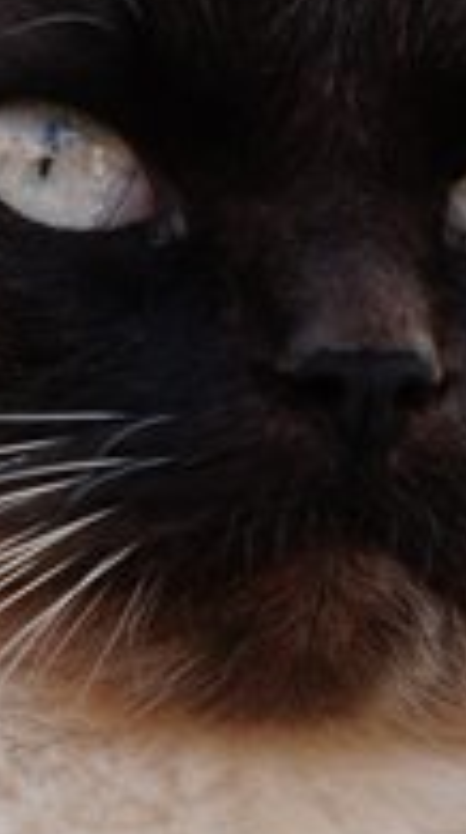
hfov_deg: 2.6
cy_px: 624
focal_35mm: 458
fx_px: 10109
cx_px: 4
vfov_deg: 4.7
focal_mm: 139
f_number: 5
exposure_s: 1/1600
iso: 2500
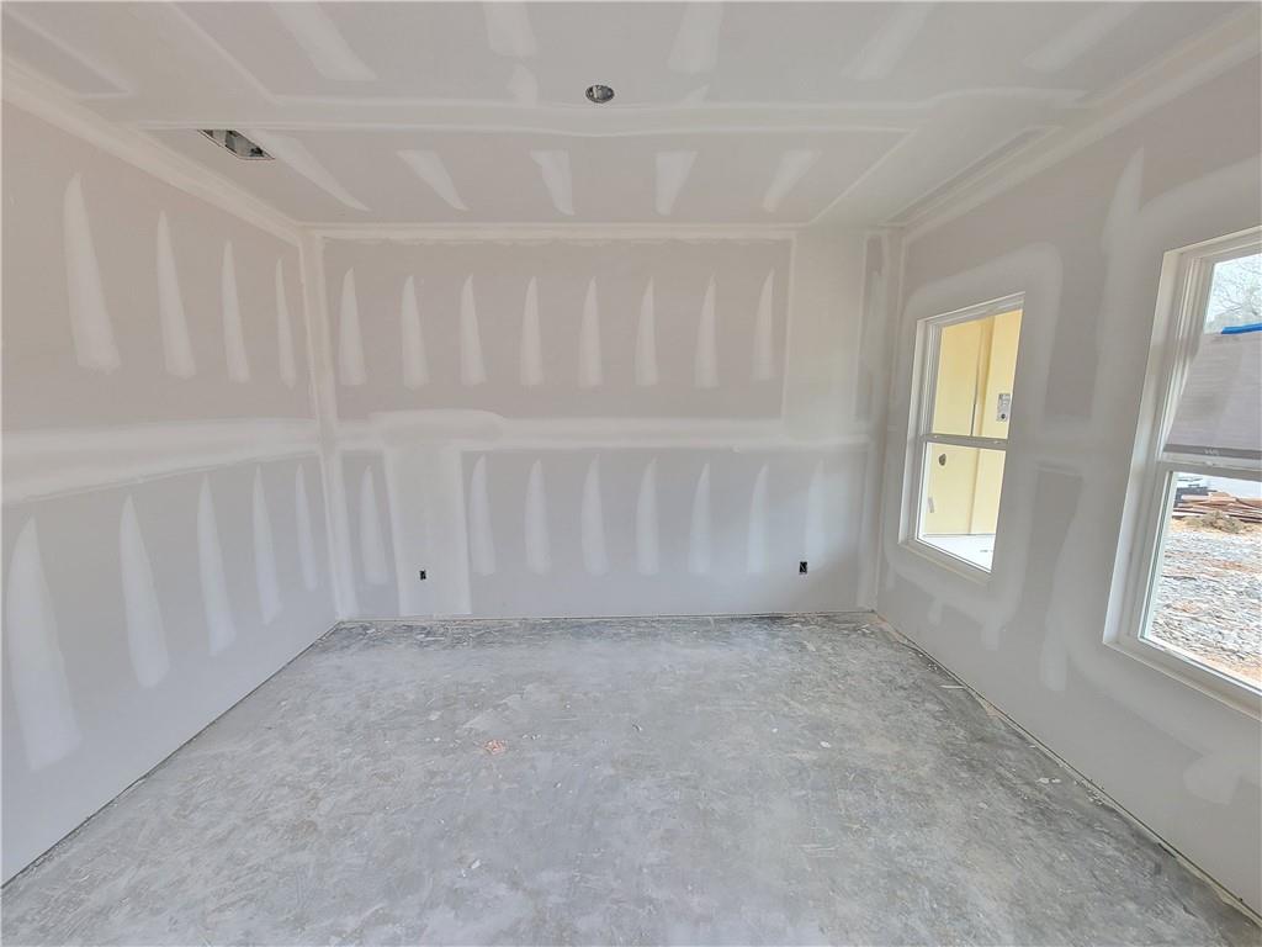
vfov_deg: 89.9
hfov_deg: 106.2
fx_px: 474
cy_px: 474
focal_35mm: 13
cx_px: 631
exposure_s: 1/60.2
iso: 250
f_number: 2.2
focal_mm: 2.2
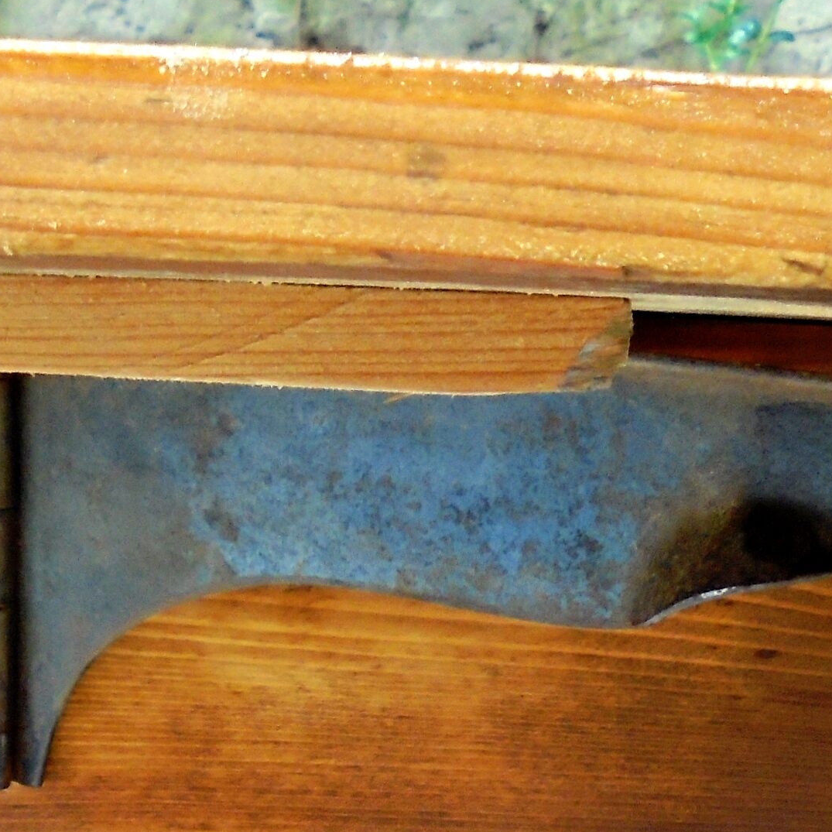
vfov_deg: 21.0
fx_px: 2121
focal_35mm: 78
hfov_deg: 22.2
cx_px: 414
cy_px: 942
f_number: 3.5
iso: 250
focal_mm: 4.6
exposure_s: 1/30
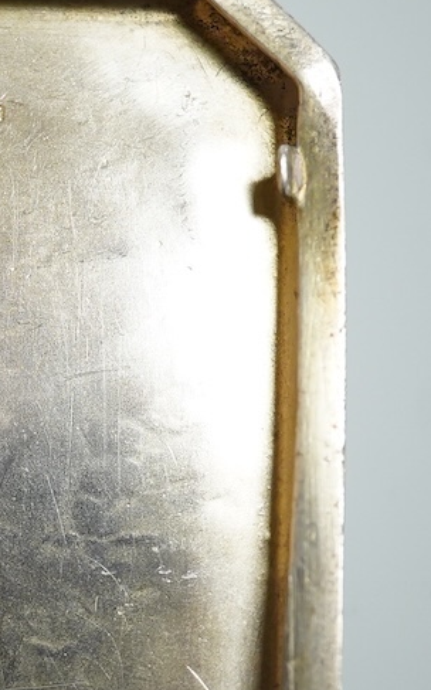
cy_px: 398
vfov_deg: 19.6
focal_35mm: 106
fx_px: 1994
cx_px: -135
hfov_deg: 12.0
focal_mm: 30
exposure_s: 1/400
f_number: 5
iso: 2500
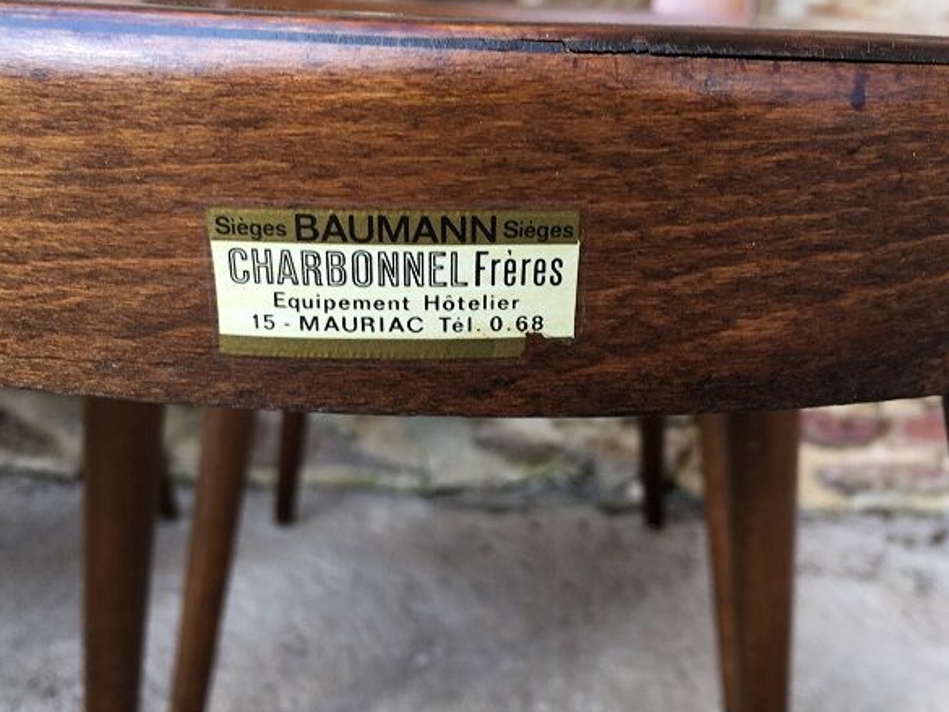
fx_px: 1097
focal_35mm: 40
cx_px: 528
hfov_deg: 46.7
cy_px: 315
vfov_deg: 35.9
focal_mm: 4.15
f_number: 2.2
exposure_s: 1/100
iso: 25
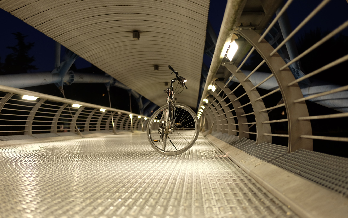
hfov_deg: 36.9
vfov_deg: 23.5
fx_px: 522
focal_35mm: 55
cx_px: 173
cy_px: 117
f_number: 2
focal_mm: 35
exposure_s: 1/9
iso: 400
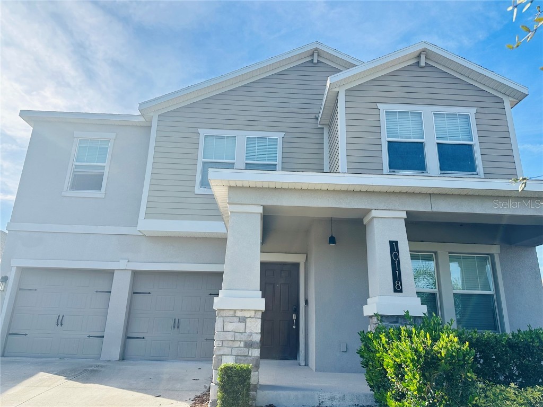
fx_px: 376
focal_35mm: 24
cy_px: 204
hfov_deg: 71.6
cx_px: 272
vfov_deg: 56.8
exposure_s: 1/1779
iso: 80
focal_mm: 6.86
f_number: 1.78
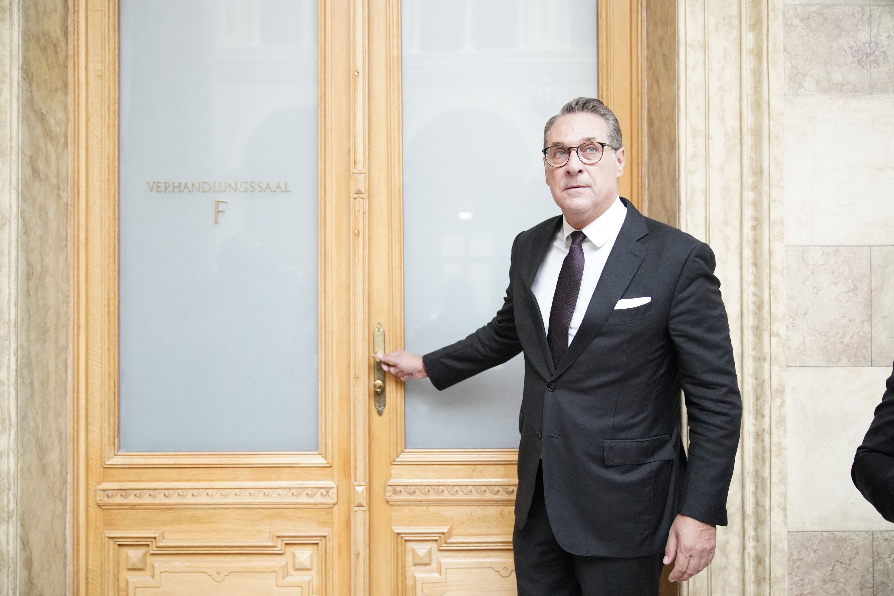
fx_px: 770
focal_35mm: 31
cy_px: 298
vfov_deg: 42.3
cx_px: 447
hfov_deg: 60.3
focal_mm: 31
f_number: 2.8
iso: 10000
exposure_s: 1/500
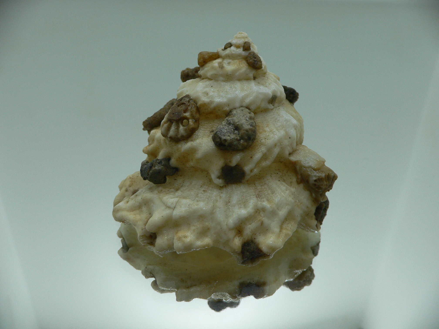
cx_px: 220
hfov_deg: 52.6
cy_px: 164
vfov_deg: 40.7
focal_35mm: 35
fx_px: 444
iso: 80
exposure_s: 1/80
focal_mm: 4.6
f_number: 2.8
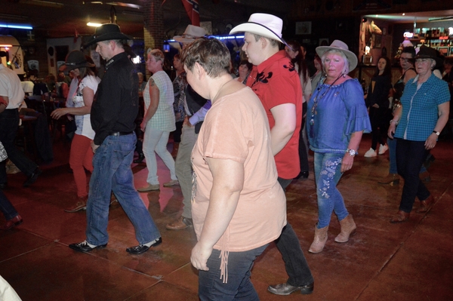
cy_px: 150
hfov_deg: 53.2
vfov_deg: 36.8
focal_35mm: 36
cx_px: 226
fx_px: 453
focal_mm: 24
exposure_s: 1/60
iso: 3200
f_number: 3.8
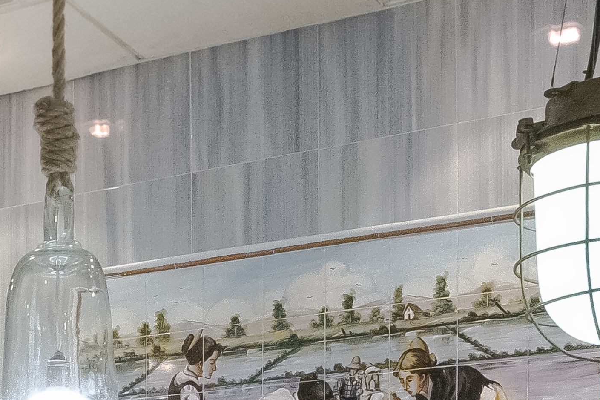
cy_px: 790
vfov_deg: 12.8
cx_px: 38
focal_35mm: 94
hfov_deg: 21.1
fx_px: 1566
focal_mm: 22
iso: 8000
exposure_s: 1/25
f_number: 20
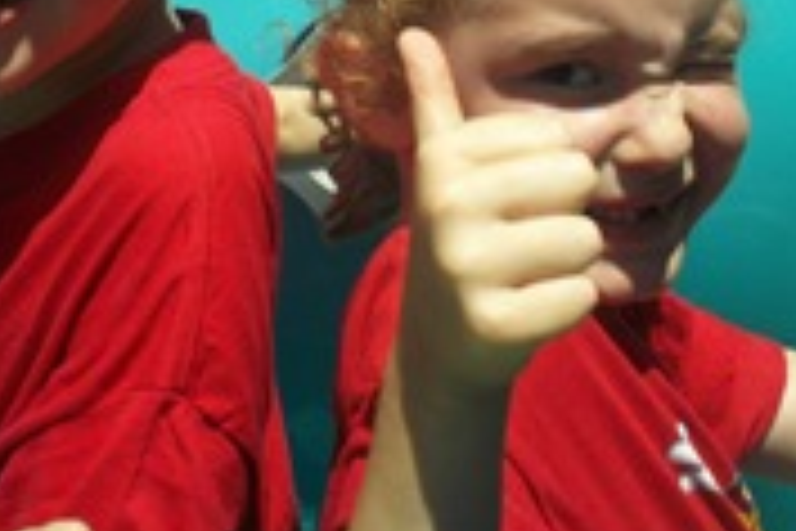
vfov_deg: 16.1
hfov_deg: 24.7
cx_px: 283
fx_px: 1813
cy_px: -72
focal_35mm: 82
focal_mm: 6.3
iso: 80
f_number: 4.5
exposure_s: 1/640
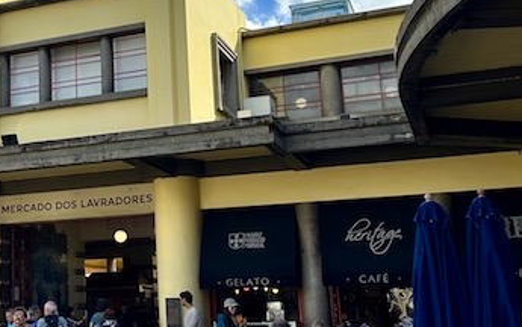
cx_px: 74
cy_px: 129
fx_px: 840
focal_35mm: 59
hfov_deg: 33.1
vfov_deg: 22.0
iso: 80
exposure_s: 1/5000
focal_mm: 6.86
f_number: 1.78
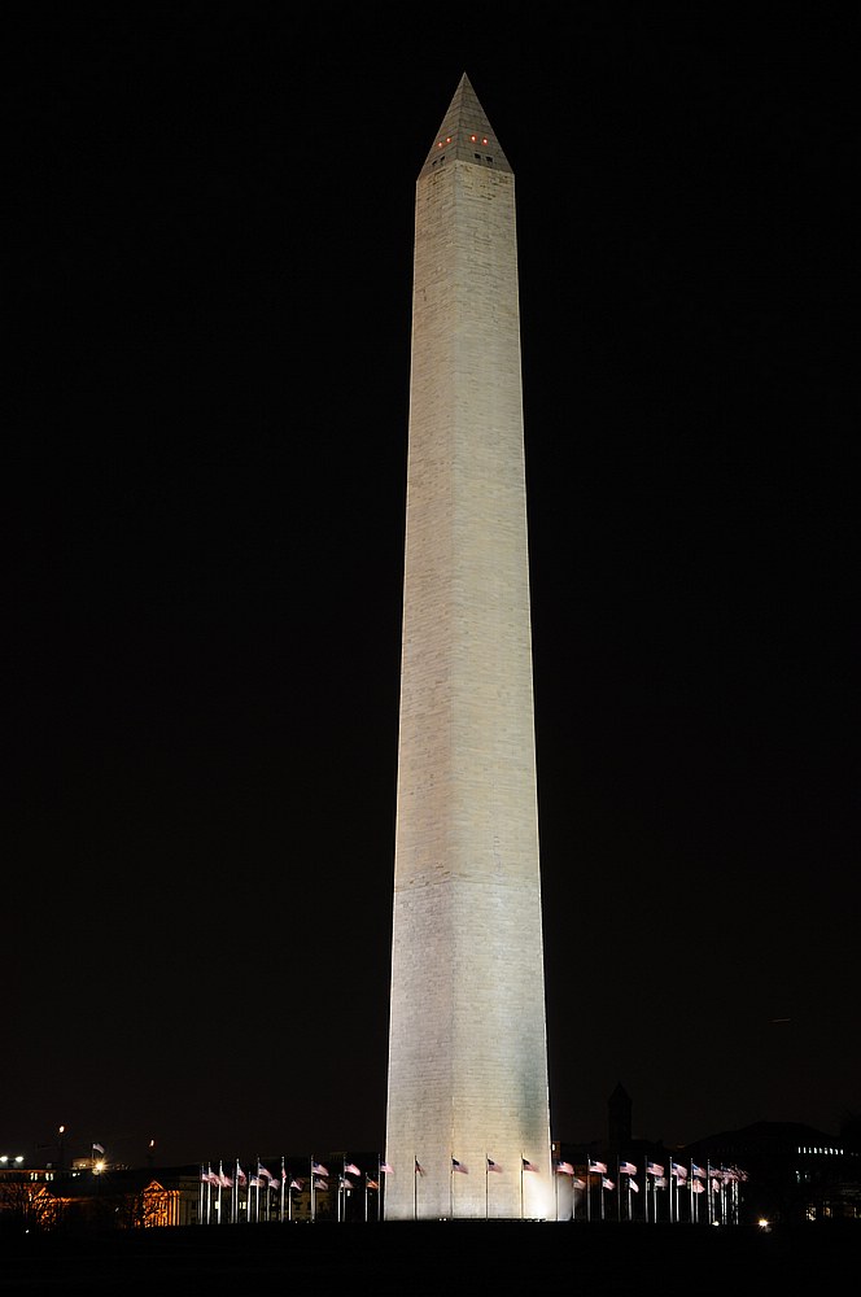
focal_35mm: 78
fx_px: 2806
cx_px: 430
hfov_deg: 17.4
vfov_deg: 26.0
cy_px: 648
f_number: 6.3
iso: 200
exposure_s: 1.6
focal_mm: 52
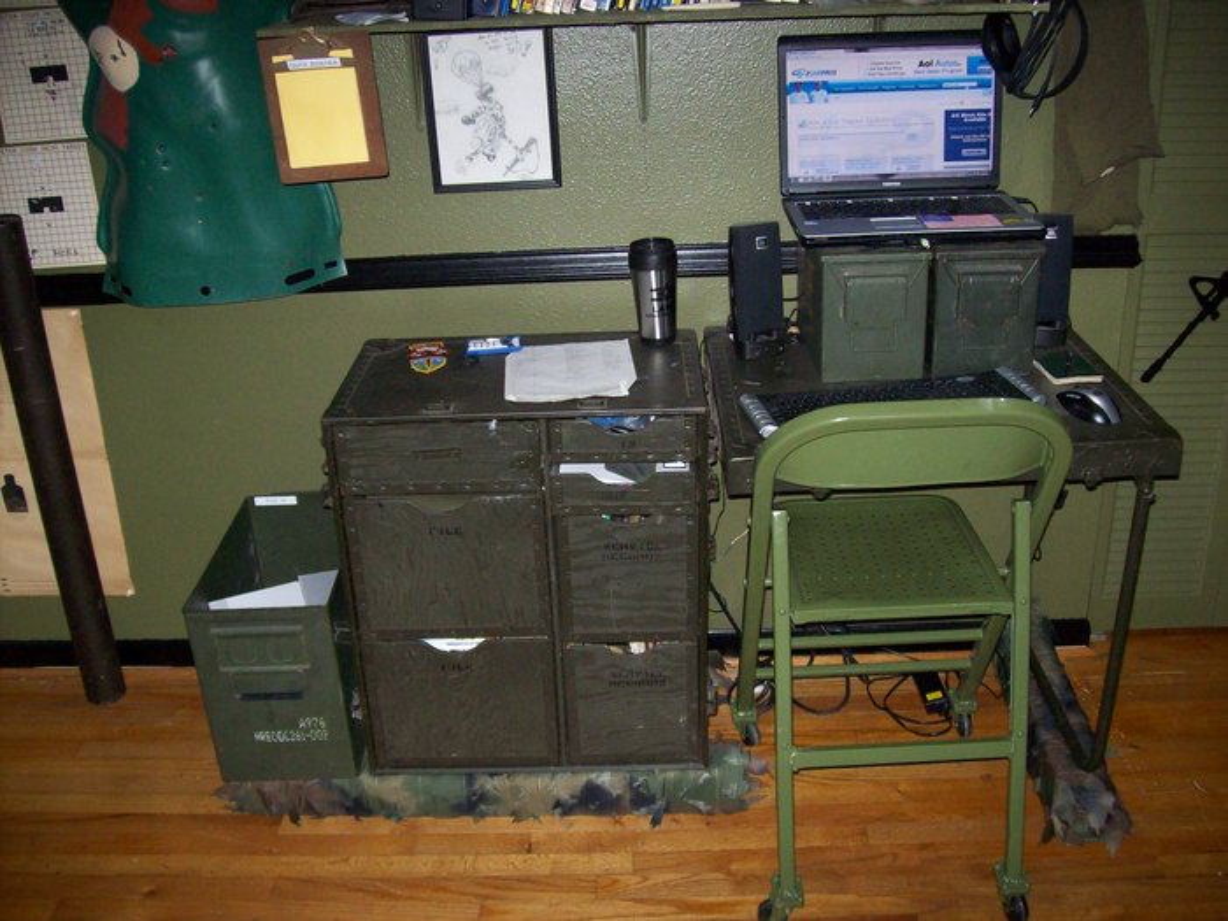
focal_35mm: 36
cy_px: 460
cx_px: 614
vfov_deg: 39.7
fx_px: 1277
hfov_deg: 51.4
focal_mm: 6
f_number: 2.7
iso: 200
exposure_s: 1/64
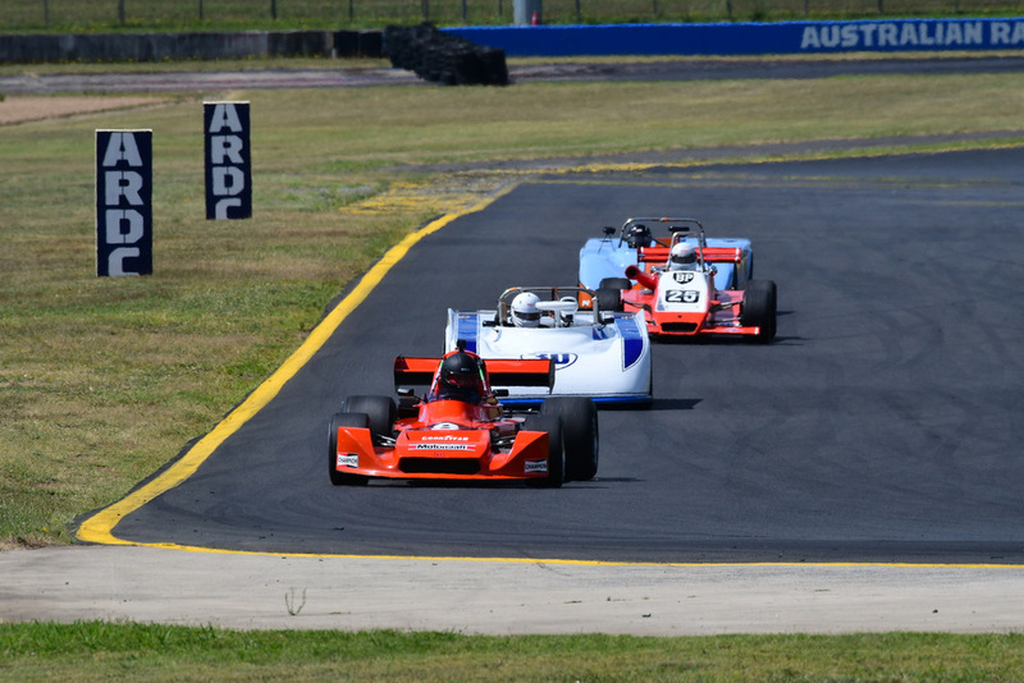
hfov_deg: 2.7
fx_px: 21340
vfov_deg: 1.8
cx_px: 512
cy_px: 342
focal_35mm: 750
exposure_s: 1/640
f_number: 13
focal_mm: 500
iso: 320
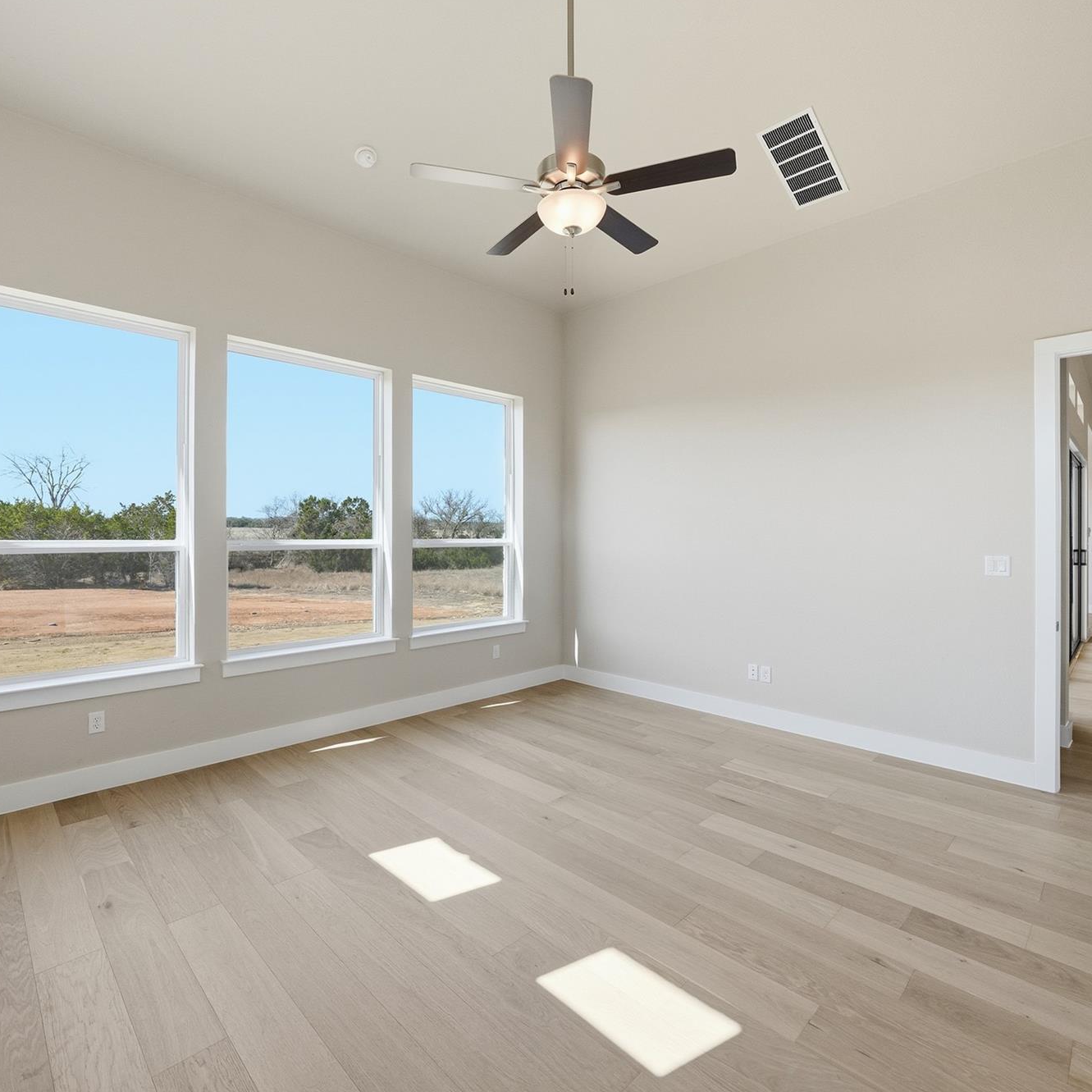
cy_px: 536
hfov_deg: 84.0
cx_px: 541
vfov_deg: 84.0
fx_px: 607
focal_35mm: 17
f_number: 8
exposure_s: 1/1000
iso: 500
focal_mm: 13
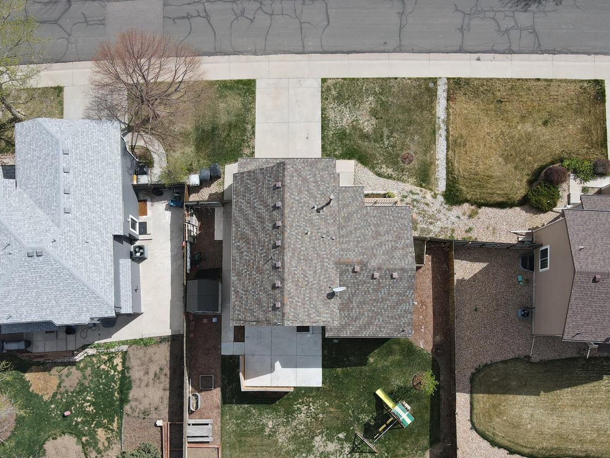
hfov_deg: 55.3
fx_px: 582
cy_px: 278
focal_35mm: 33
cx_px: 297
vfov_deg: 42.7
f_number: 2.8
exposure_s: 1/640
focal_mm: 4.5
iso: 110
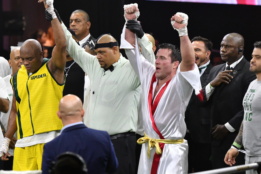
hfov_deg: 7.2
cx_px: 117
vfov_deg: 4.8
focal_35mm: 288
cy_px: 87
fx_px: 2088
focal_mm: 160
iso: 4000
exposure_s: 1/1250
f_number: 3.2
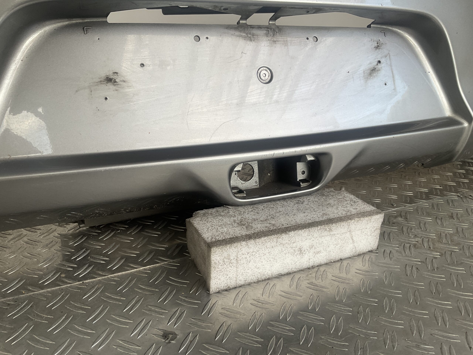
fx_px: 396
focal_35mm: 29
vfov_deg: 48.2
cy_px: 178
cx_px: 236
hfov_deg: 61.7
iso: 32
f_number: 1.8
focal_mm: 3
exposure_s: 1/100
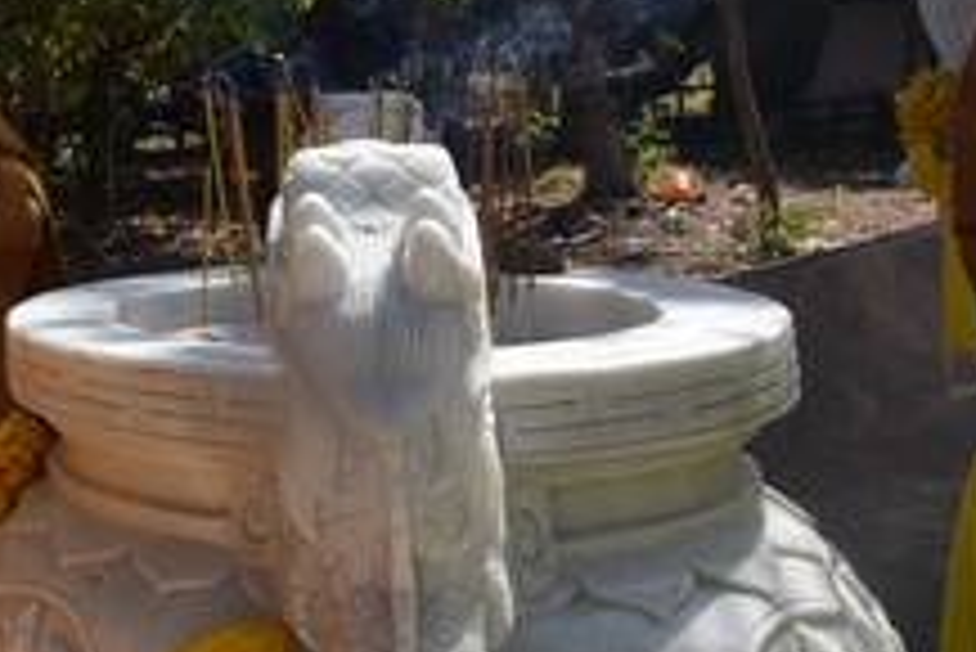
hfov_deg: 23.5
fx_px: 1953
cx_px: -414
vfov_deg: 18.0
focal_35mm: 72
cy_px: -135
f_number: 9
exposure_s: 1/320
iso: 200
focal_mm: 24
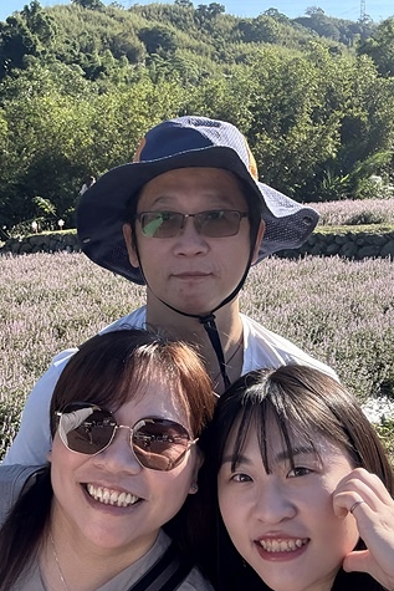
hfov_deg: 31.5
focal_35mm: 42
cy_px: 297
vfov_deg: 46.4
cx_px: 111
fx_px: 689
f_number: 1.9
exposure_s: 1/693
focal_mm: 2.69
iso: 40
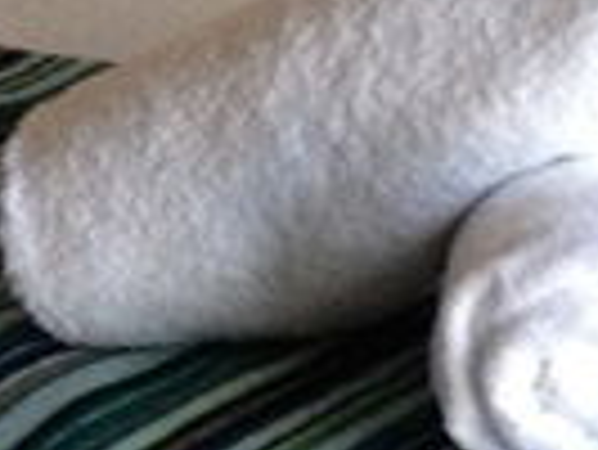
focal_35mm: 269
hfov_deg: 6.8
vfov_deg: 5.3
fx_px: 4651
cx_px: 1605
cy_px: -846
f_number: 2.4
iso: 160
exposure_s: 1/20
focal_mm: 4.28
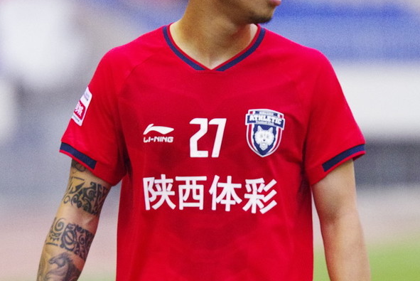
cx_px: 247
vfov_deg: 2.0
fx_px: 8126
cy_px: 177
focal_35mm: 696
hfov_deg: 3.0
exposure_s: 1/1600
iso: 2500
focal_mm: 200
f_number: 2.8
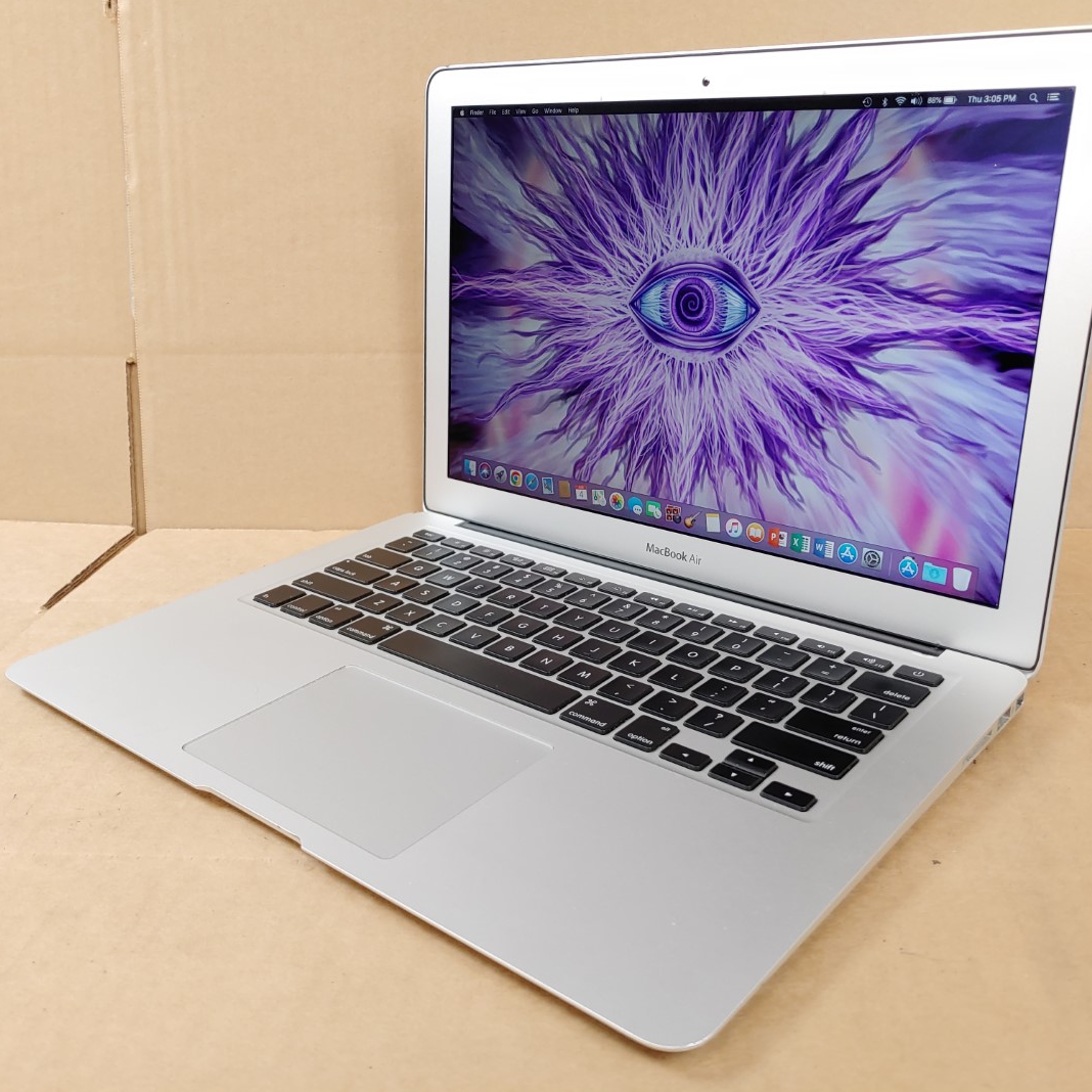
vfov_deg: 52.5
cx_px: 584
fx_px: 1106
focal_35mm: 31
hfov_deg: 52.5
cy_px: 546
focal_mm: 4.36
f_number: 1.8
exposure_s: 1/60
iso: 50
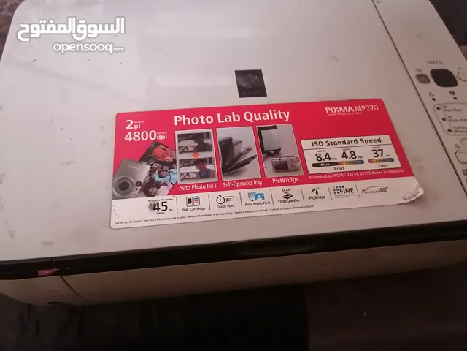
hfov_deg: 65.3
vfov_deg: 51.4
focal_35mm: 27
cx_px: 234
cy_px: 176
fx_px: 364
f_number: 1.8
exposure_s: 1/25
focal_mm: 5.3
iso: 1000
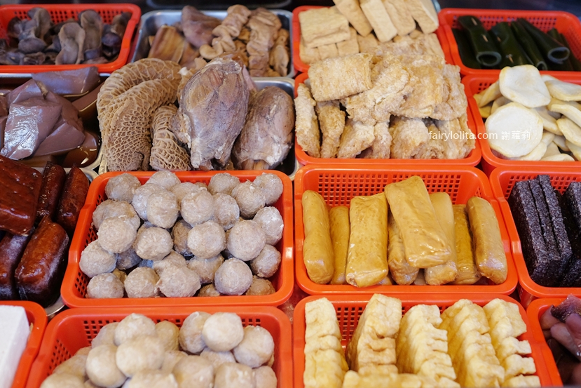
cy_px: 199
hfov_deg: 50.7
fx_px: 613
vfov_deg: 35.1
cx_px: 306
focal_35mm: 38
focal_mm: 23
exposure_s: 1/450
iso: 640
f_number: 2.5
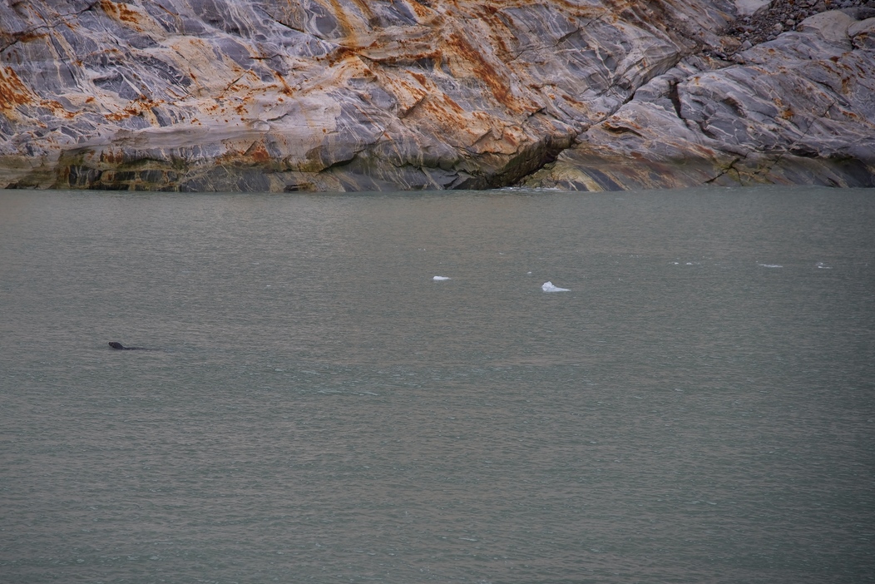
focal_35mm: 146
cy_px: 327
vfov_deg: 9.4
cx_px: 359
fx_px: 3549
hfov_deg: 14.0
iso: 200
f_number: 4
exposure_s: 1/250
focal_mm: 120
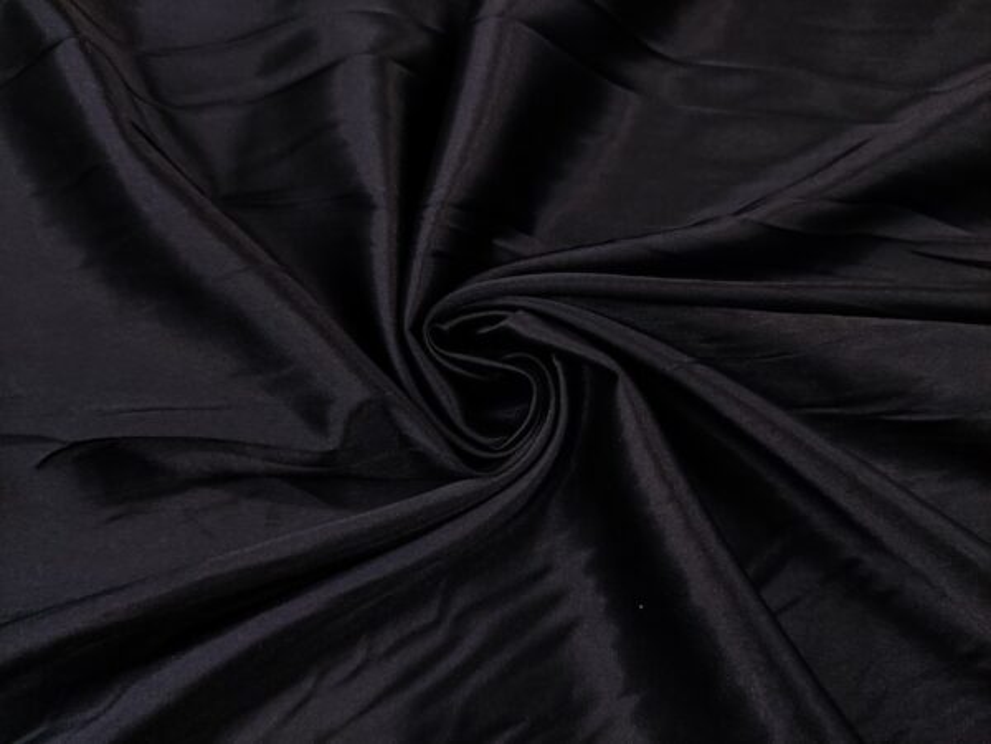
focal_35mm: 25
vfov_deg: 54.9
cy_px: 372
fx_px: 716
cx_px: 496
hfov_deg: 69.4
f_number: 1.89
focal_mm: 5.43
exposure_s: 1/100
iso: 250
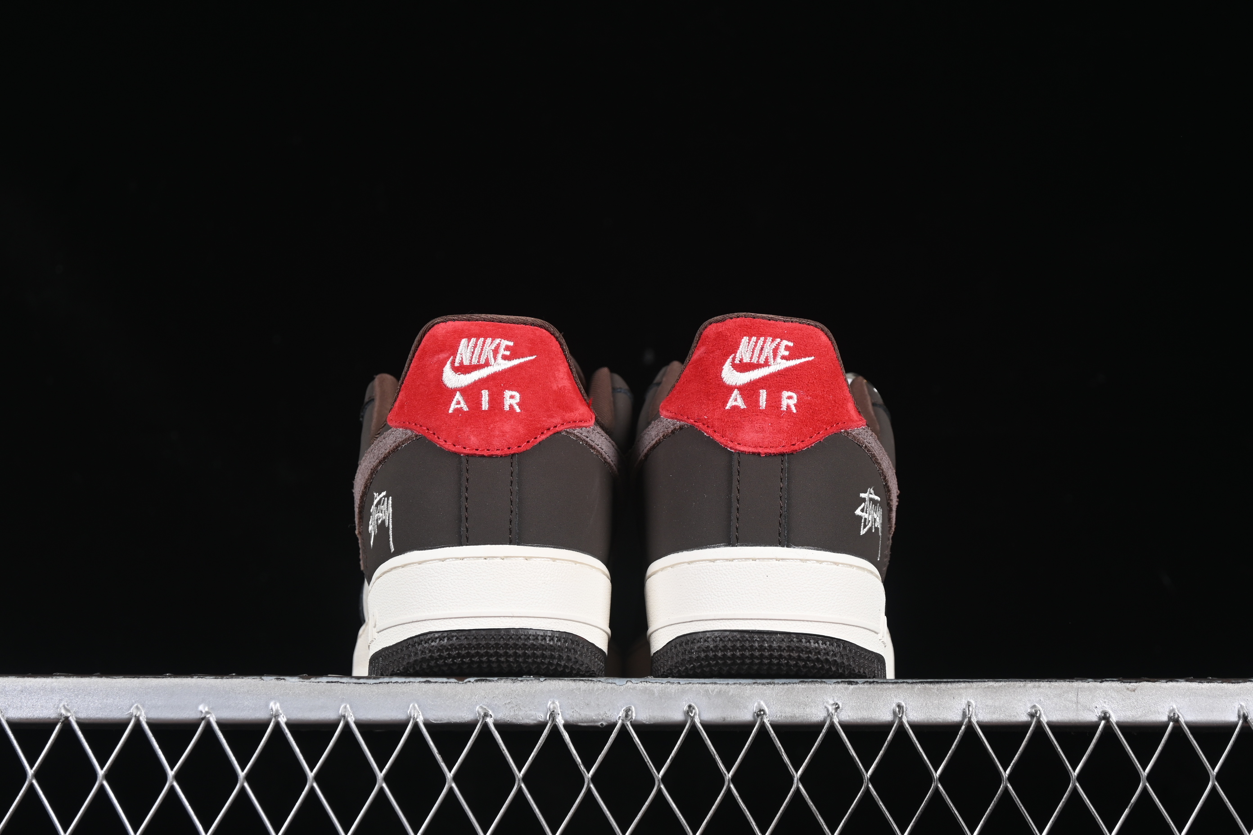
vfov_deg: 18.2
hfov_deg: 27.0
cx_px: 626
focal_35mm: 75
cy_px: 418
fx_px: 2610
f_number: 6.3
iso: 160
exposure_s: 1/60
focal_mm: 50
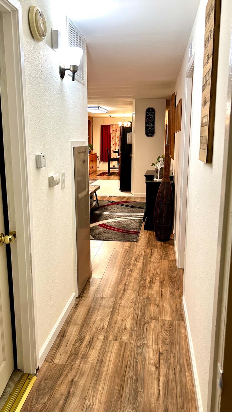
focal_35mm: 29
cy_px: 202
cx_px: 106
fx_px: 317
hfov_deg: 40.1
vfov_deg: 66.1
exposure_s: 1/60
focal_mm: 5.7
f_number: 1.5
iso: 125
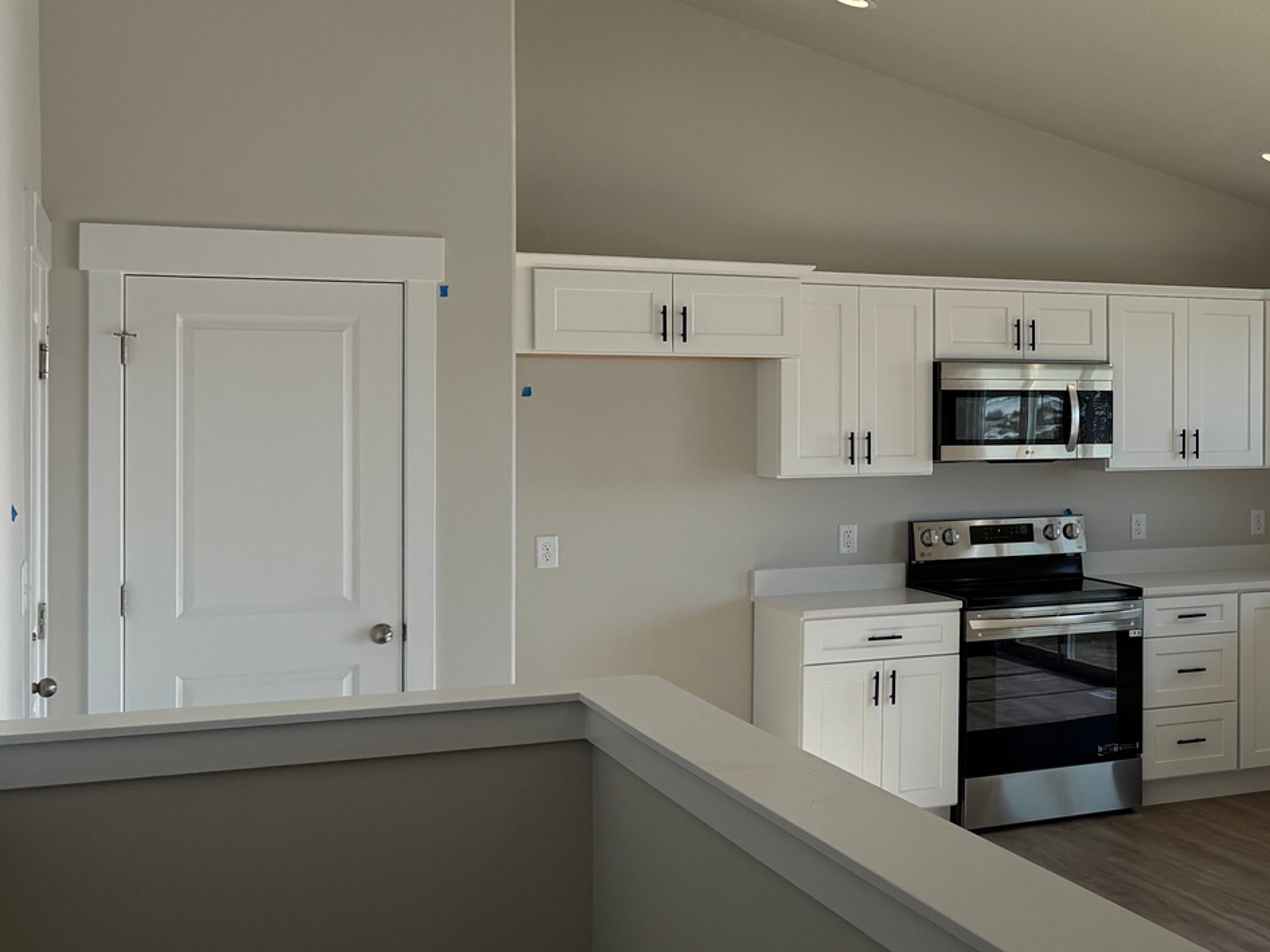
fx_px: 1908
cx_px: 1316
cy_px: 393
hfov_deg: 33.2
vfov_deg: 28.0
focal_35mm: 52
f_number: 1.78
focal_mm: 6.76
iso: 100
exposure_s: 1/1949
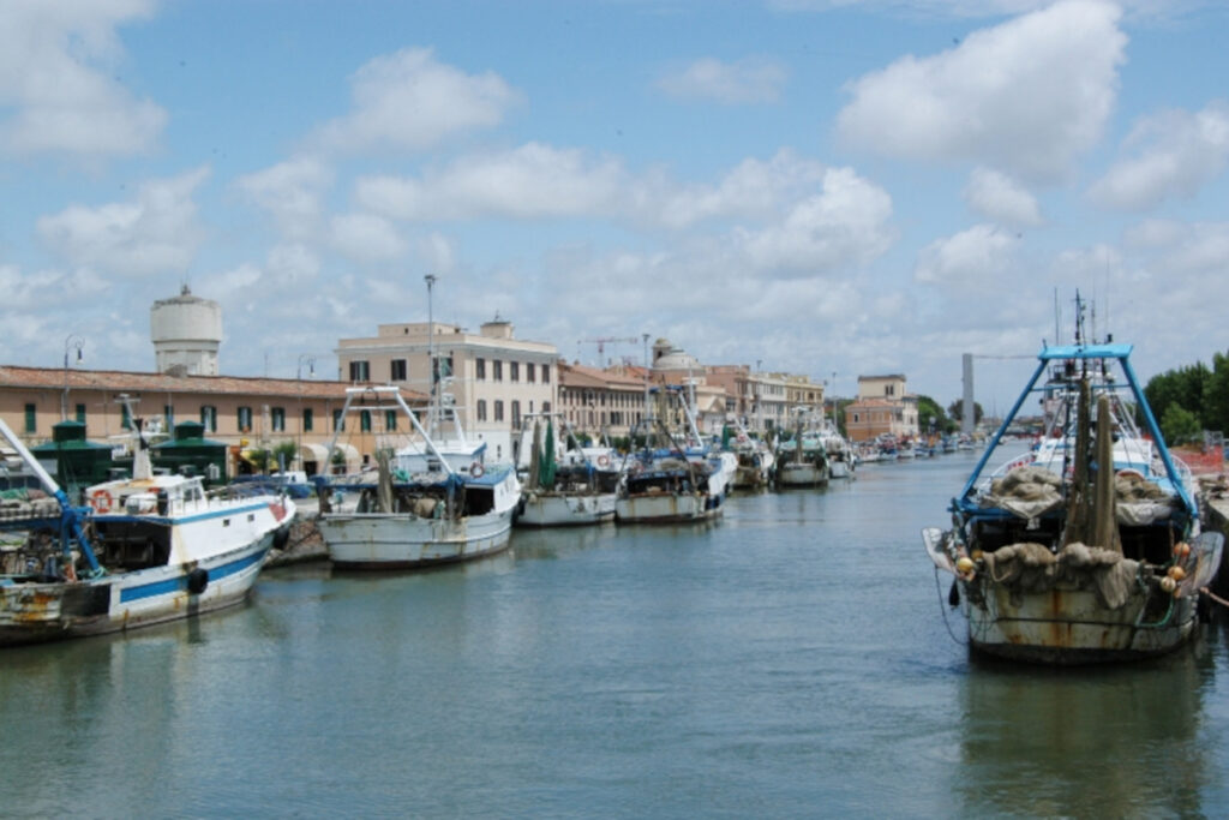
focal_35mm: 48
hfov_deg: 41.1
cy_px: 410
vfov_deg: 28.1
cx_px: 614
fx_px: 1639
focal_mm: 32
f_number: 13
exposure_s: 1/640
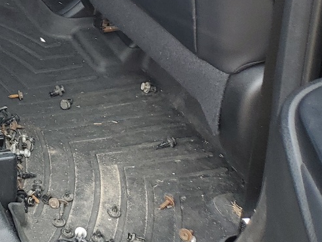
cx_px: -191
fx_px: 791
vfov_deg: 16.2
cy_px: -100
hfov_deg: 19.4
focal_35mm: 85
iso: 50
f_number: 1.5
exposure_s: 1/154
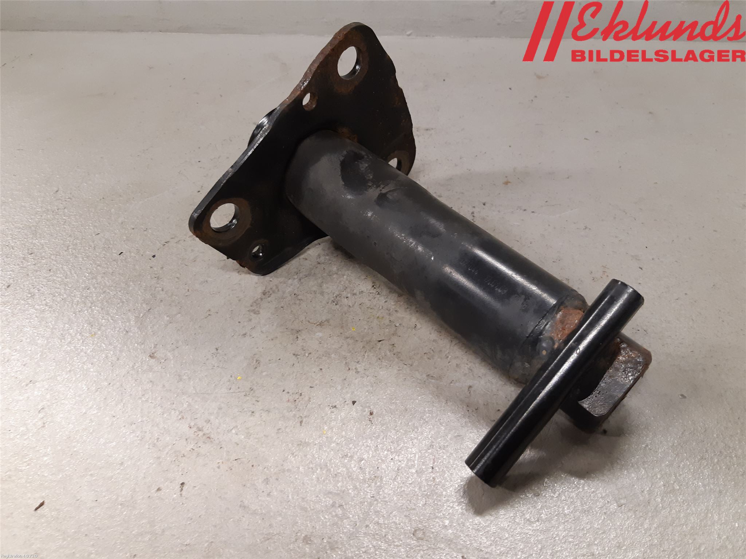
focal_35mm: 26
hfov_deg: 67.3
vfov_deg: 53.1
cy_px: 280
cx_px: 373
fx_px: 560
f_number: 1.7
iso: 160
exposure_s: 1/50
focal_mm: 3.93
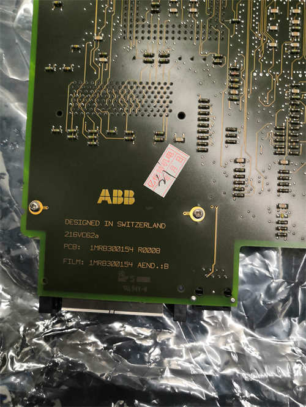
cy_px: 204
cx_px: 153
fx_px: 318
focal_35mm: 27
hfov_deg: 51.4
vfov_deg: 65.3
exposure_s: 1/25
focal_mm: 3.95
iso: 400
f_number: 1.8
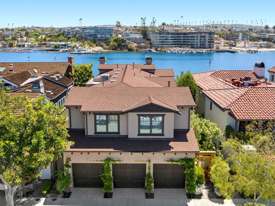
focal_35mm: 32
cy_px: 86
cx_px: 130
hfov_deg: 56.8
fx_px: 254
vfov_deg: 44.0
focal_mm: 12.29
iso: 140
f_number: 2.8
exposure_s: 1/1250
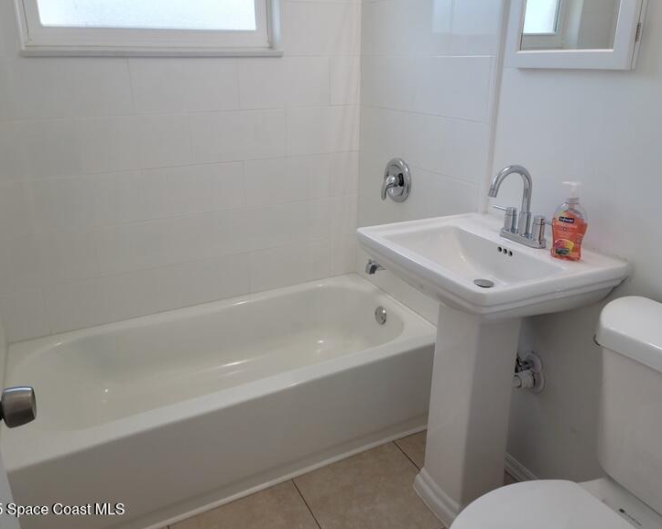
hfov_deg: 64.1
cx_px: 320
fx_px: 529
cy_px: 259
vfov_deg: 53.2
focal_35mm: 27
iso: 50
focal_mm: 7
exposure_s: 1/60
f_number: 1.8
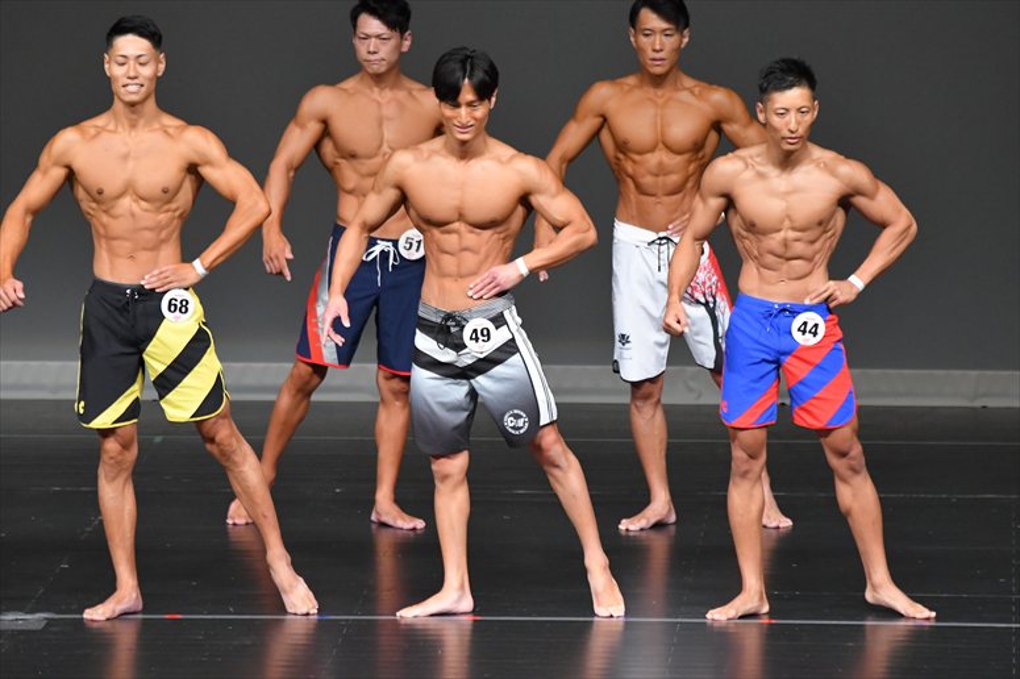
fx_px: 9770
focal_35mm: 345
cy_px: 340
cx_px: 510
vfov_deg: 4.0
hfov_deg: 6.0
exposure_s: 1/400
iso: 4000
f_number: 5.6
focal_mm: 230
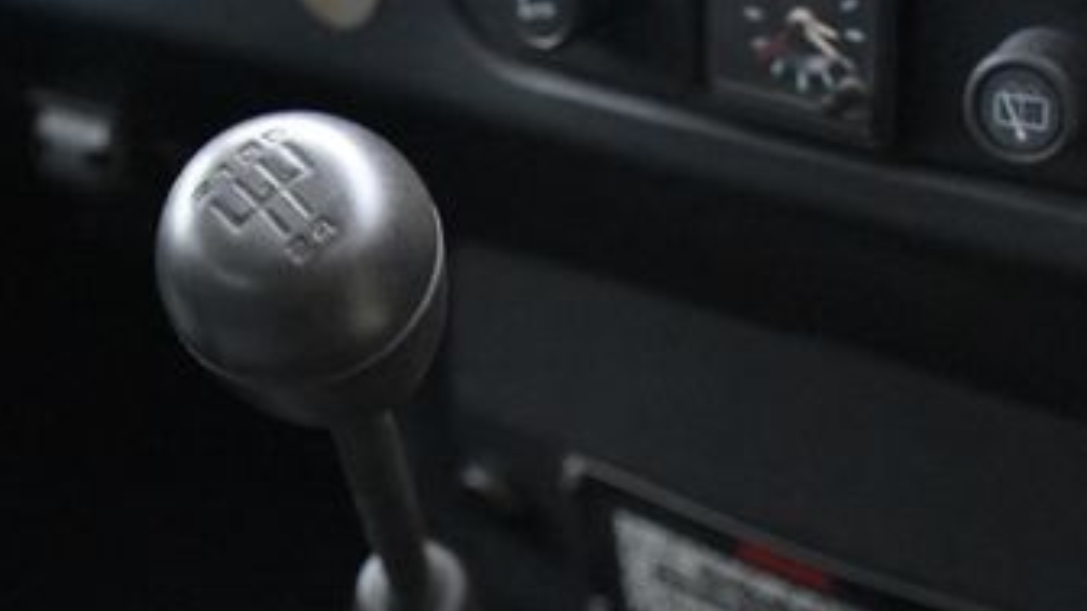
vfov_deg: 15.2
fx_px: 2248
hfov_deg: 27.1
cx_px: 408
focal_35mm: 78
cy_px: 630
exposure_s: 1/60
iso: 6400
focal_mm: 26
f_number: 3.8
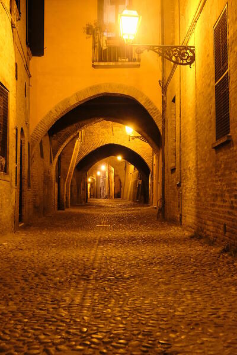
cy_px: 178
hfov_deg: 28.6
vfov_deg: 41.9
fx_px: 464
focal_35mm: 47
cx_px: 118
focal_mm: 31.5
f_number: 5
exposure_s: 1/15
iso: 6400
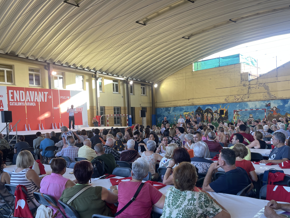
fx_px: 268
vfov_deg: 44.0
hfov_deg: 56.8
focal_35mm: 32
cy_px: 127
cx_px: 150
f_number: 1.6
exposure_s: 1/100
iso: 50
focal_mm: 5.1
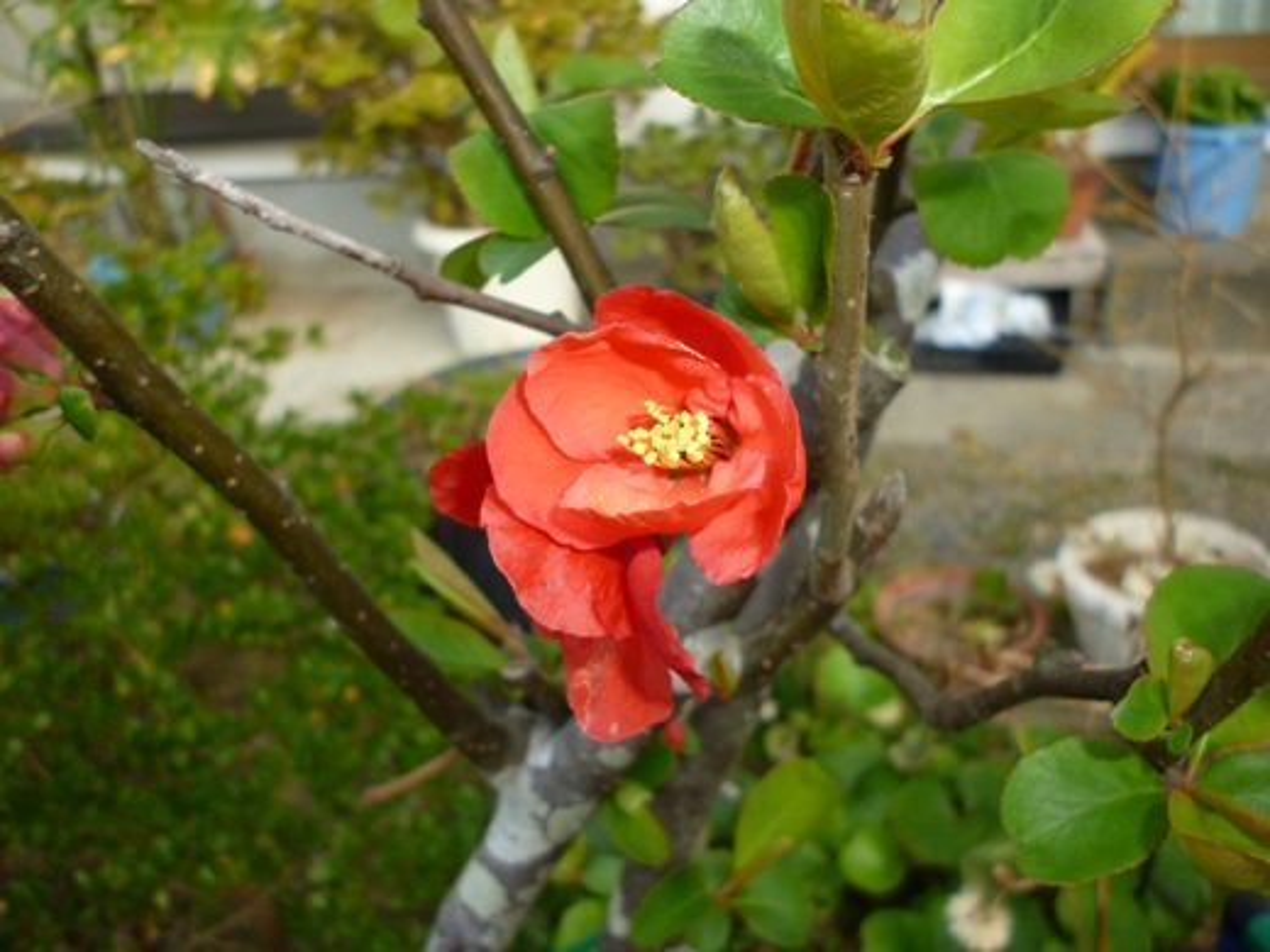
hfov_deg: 63.4
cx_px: 635
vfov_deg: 49.7
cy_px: 476
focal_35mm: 28
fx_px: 1027
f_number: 3.1
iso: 250
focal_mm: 5
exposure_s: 1/60
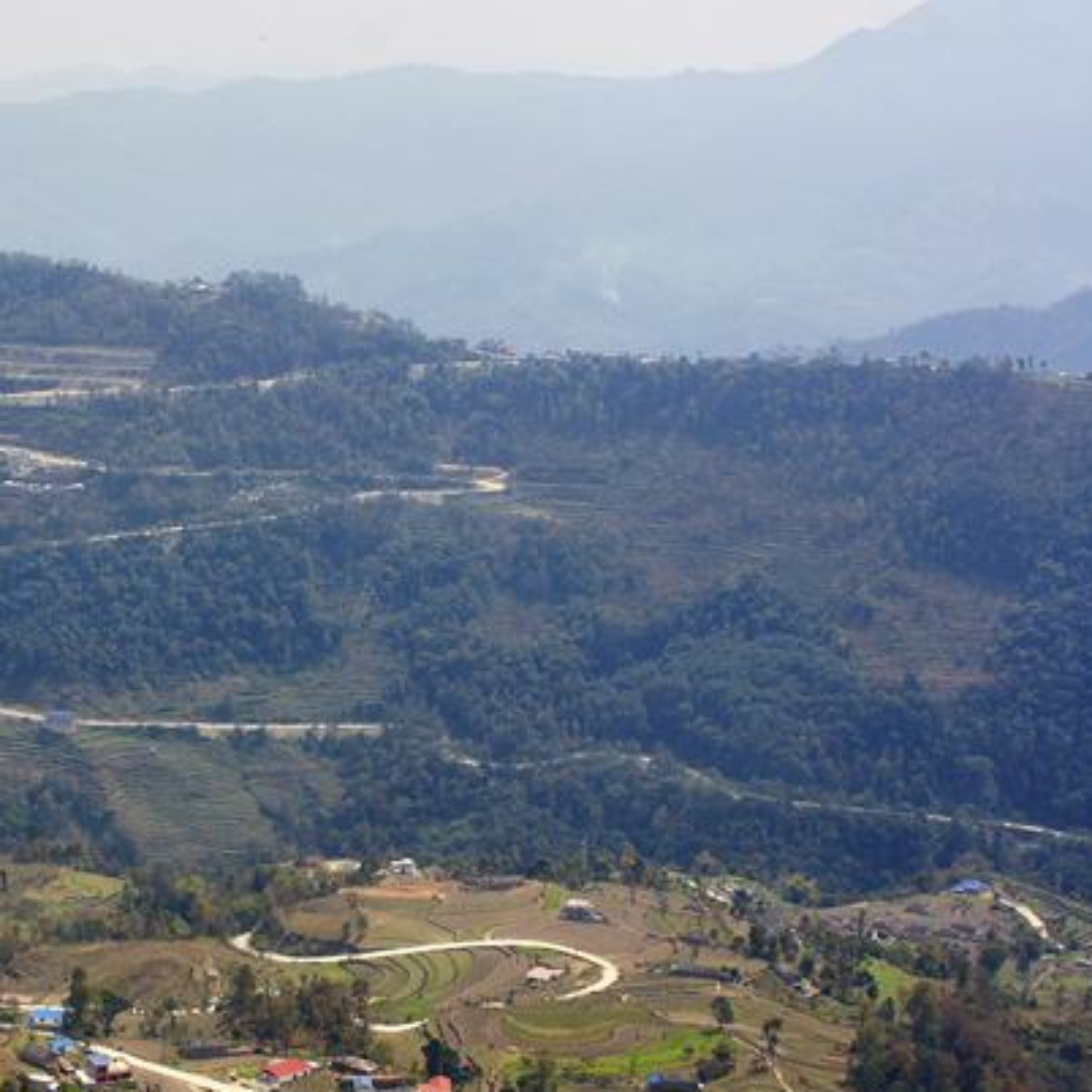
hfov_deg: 23.8
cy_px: 676
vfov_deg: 24.3
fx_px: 2534
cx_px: 168
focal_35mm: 71
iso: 100
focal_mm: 28
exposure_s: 1/50
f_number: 9
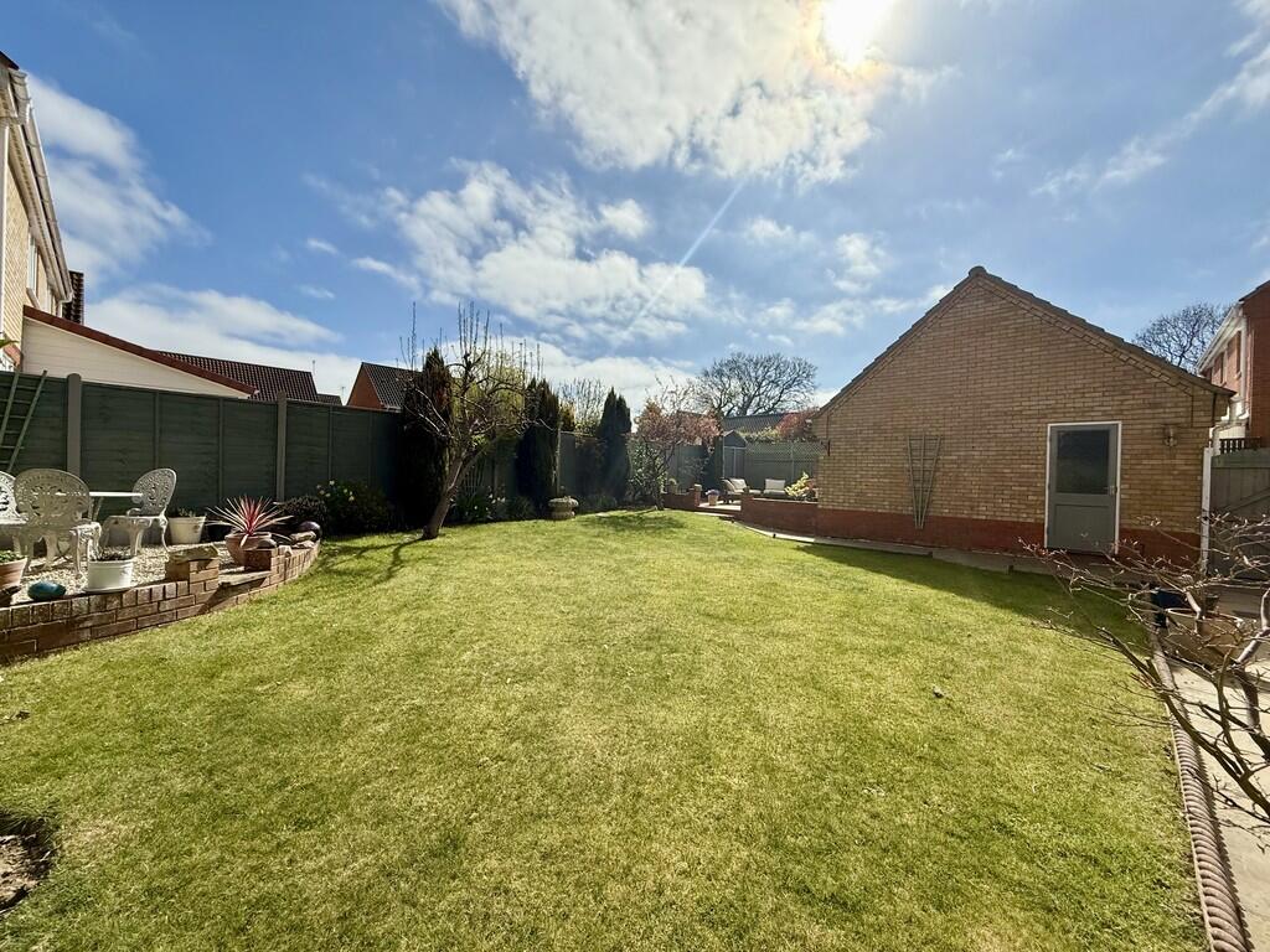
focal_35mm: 14
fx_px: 514
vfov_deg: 85.7
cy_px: 476
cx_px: 635
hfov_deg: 102.1
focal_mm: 2.22
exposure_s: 1/4149
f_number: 2.2
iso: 50
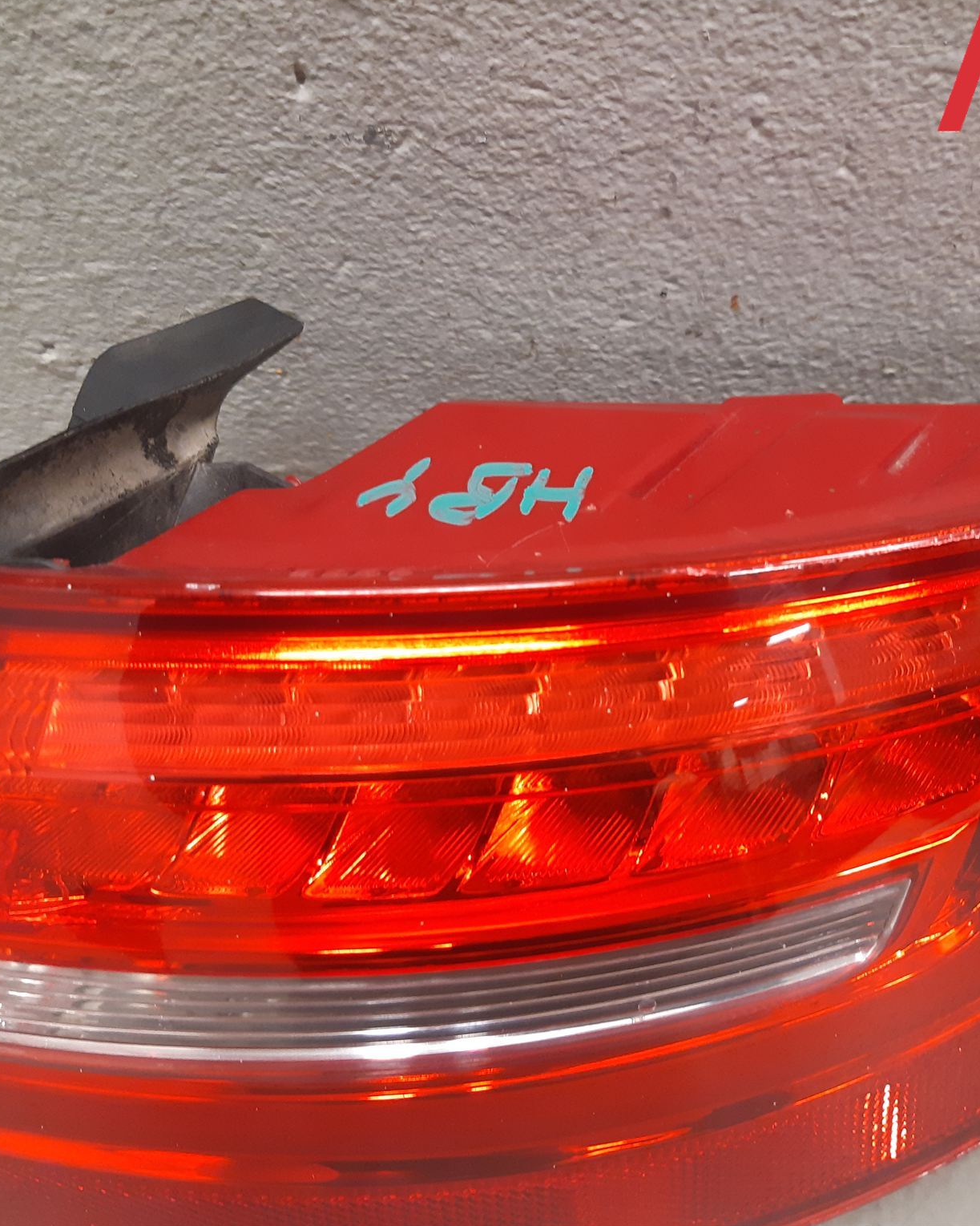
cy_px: 612
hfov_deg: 43.0
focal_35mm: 34
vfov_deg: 52.8
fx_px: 1233
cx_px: 609
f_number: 1.7
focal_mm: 3.93
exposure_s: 1/33
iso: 200
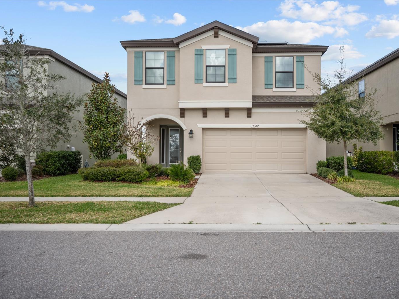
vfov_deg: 47.4
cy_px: 154
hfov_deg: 60.6
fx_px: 341
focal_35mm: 30
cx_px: 215
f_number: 4
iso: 100
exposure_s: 1/640
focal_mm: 26.5
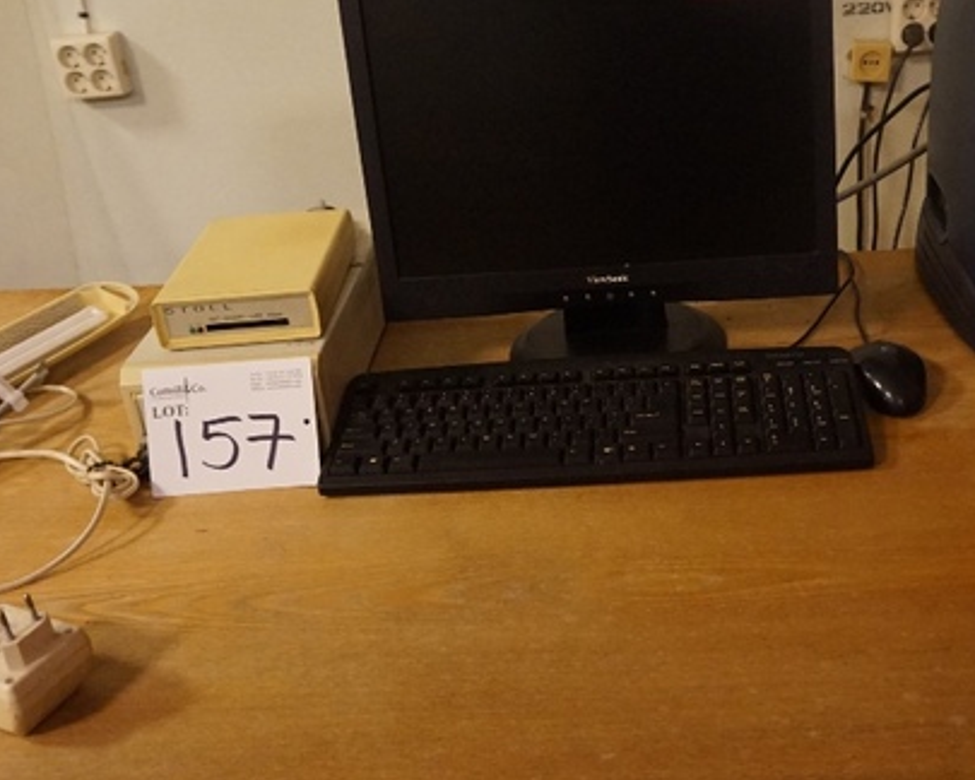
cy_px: 265
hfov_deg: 45.1
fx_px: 1154
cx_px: 650
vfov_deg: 37.0
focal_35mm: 40
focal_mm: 16
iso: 3200
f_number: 3.5
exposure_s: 1/40
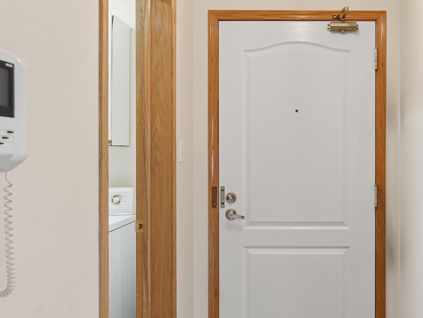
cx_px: 296
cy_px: 153
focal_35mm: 39
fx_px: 477
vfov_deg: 36.8
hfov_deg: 46.8
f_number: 8
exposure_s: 1/15
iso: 100
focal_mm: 19.5
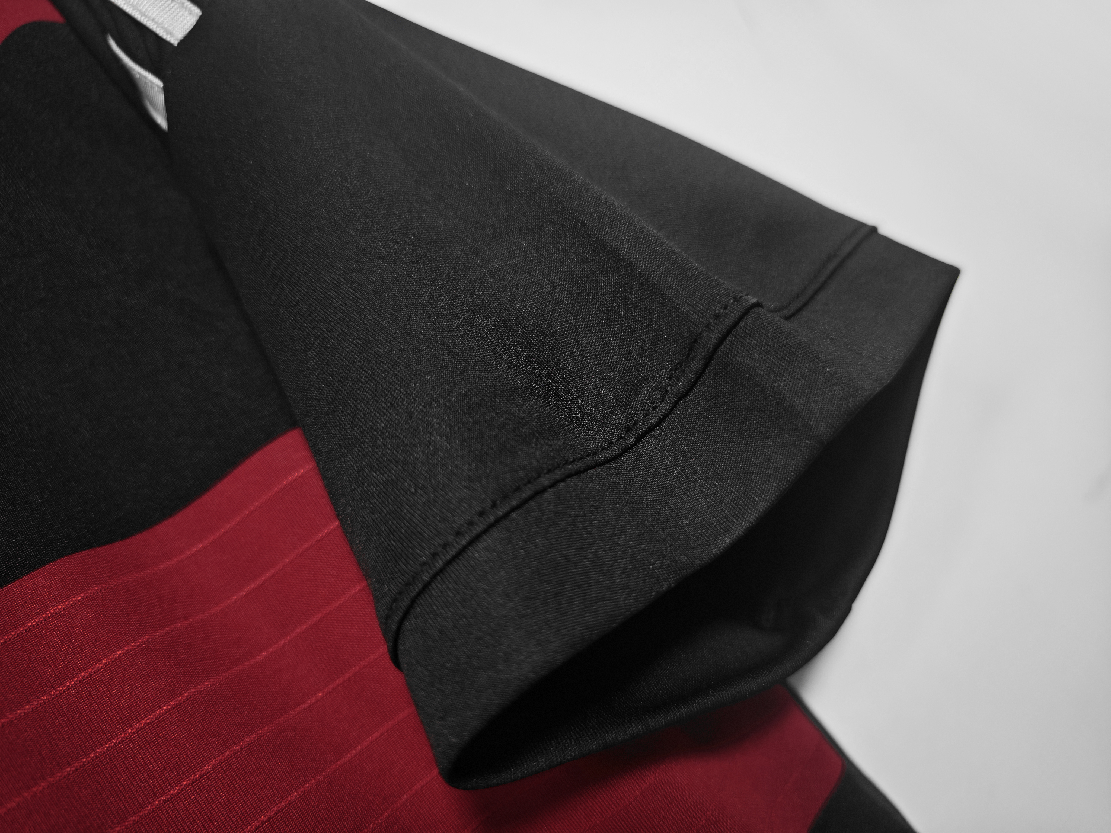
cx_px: 556
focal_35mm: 23
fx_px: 738
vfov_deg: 58.9
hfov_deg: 73.9
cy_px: 416
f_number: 1.75
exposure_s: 1/100
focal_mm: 8.67
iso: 256
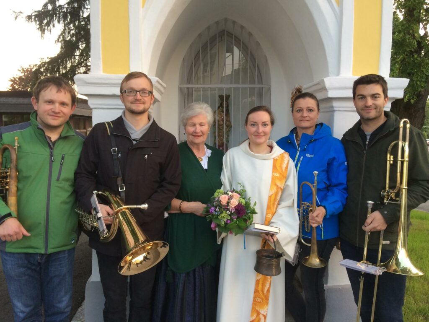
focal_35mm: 29
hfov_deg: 61.7
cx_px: 214
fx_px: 359
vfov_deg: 48.2
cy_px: 161
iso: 40
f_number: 2.2
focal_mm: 4.15
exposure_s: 1/33
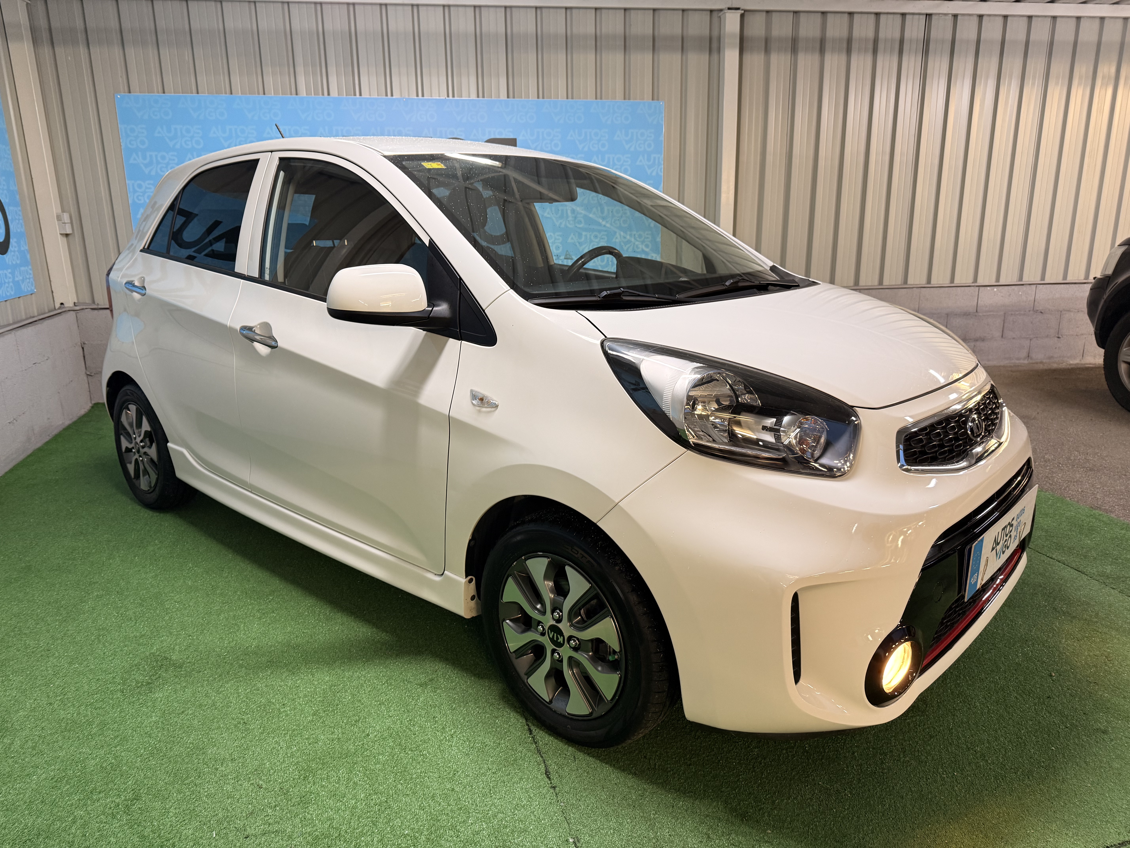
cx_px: 565
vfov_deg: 56.8
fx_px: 783
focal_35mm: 24
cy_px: 424
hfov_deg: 71.6
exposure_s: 1/50
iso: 160
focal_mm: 6.76
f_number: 1.78
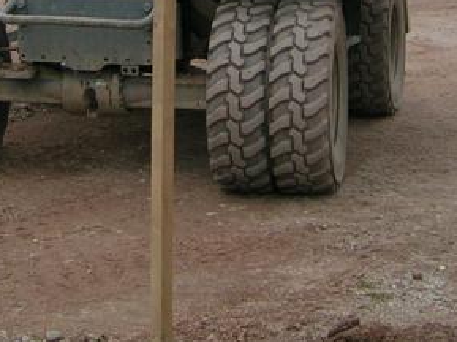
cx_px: 193
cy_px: -100
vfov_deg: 14.6
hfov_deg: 20.2
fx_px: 1279
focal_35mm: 97
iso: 50
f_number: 2.8
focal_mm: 5.4
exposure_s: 1/222
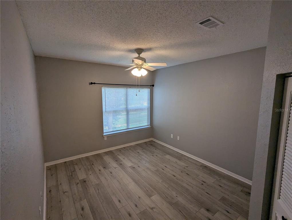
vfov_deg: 78.2
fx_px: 135
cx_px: 146
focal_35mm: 16
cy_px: 110
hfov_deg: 94.4
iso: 167
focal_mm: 2.35
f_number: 2.2
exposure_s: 1/143
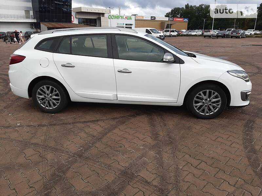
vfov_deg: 53.1
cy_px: 98
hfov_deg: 67.3
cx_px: 131
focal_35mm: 26
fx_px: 197
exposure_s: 1/500
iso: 40
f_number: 1.7
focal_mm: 3.9
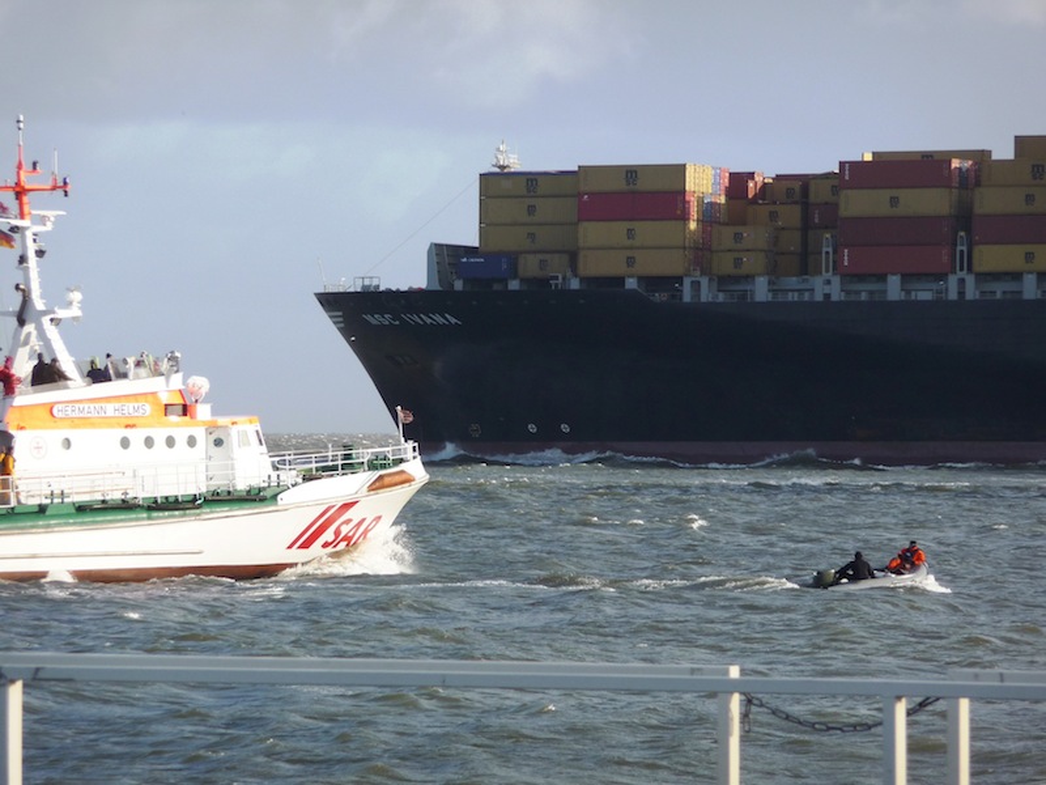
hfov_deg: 7.1
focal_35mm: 280
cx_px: 523
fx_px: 8461
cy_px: 392
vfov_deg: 5.3
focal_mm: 47
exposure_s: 1/320
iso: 100
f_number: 4.9
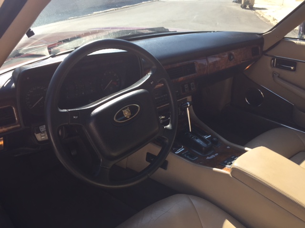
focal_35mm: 29
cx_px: 152
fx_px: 256
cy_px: 114
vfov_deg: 48.2
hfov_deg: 61.7
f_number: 2.2
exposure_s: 1/542
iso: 32
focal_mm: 4.15
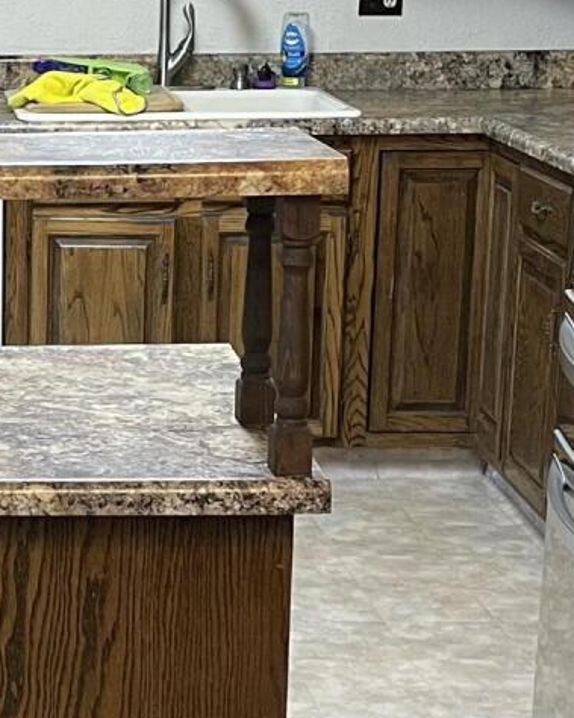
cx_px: -144
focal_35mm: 103
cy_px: 329
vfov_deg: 18.6
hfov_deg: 14.4
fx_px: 2188
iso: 200
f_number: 1.6
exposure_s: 1/60
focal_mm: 5.1
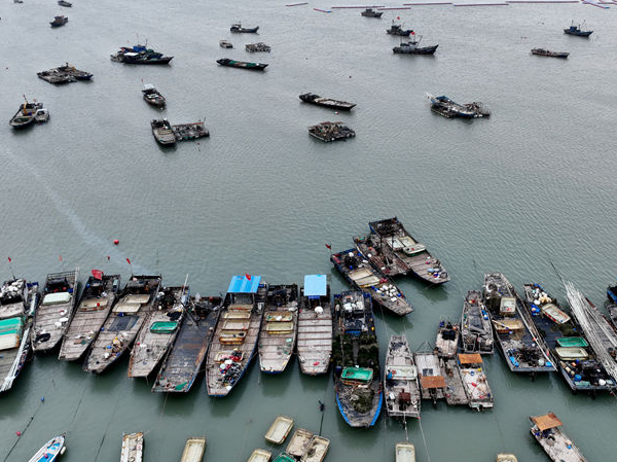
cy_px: 220
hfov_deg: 56.8
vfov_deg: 44.1
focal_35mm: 32
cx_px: 332
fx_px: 570
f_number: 2.8
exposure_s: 1/200
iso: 100
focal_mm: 12.29
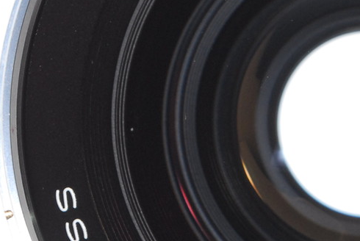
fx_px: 2700
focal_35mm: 270
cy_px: 124
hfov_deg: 7.6
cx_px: 389
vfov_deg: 5.1
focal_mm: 55
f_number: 13
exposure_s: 1/100
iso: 400
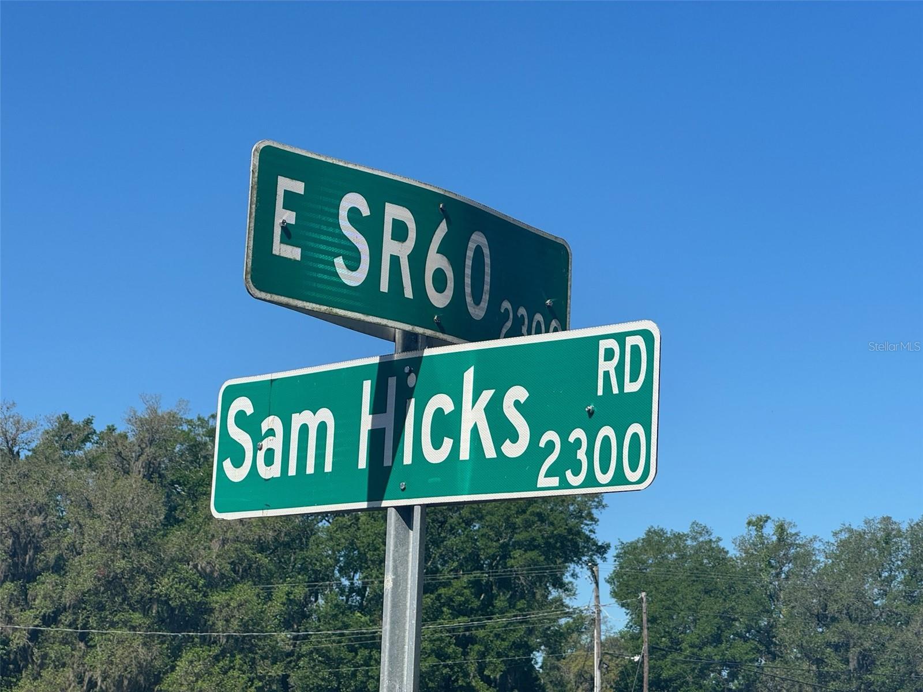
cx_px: 462
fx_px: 2053
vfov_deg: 19.1
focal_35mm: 77
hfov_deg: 25.3
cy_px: 346
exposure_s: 1/853
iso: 25
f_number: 2.8
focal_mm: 9
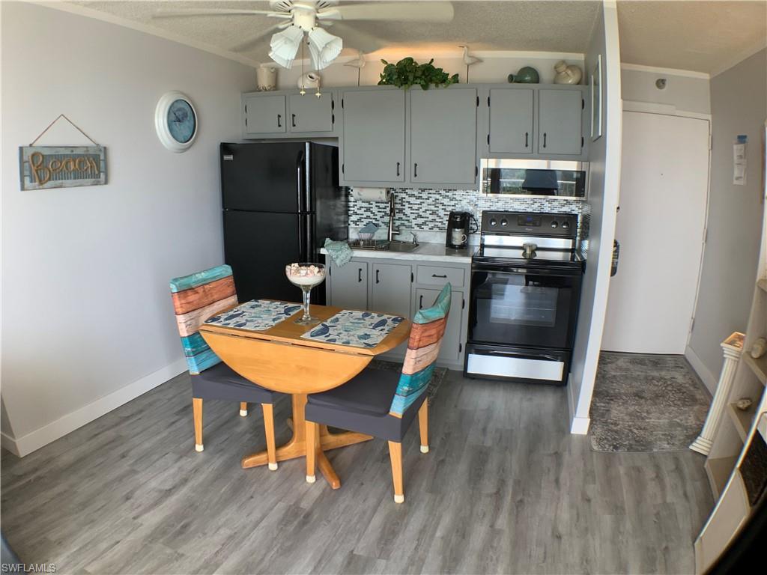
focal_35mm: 29
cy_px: 288
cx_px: 384
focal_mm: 3
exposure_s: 1/120
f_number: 1.8
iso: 50
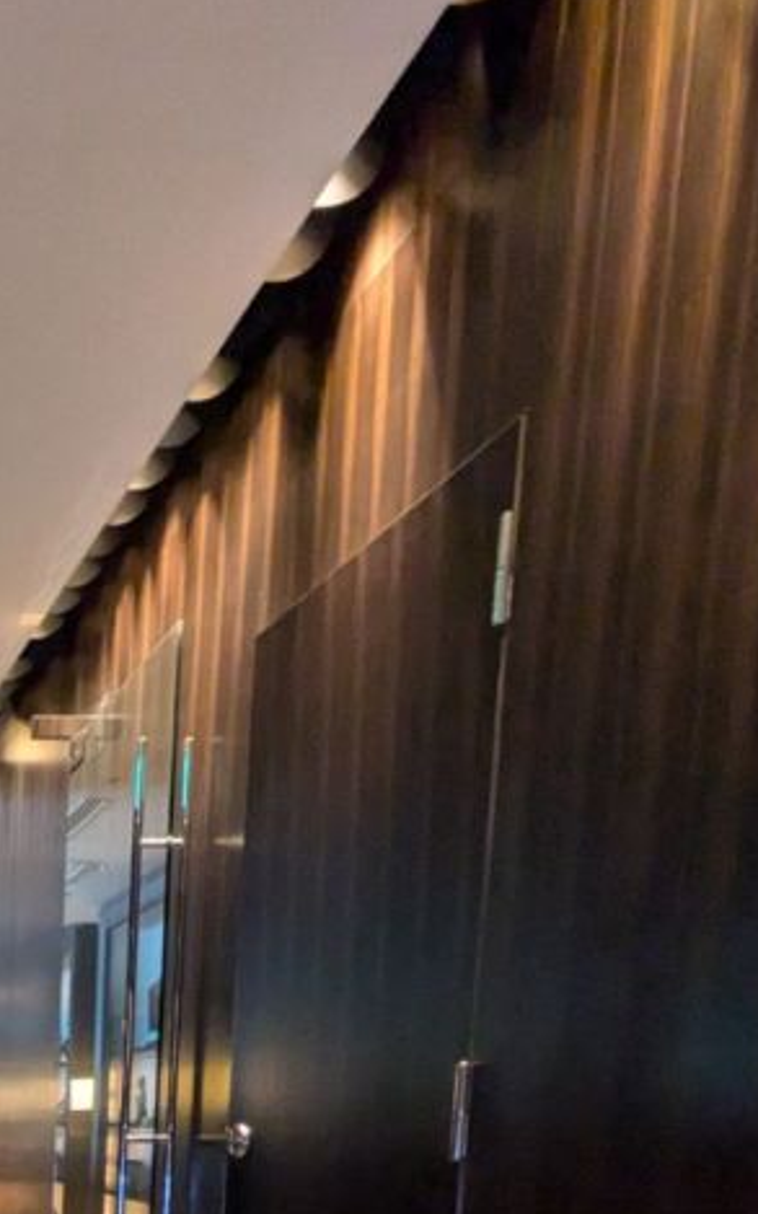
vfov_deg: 42.3
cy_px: 1289
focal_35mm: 38
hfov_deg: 27.6
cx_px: -244
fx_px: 1256
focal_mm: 1.83
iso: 827
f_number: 2.2
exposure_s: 1/24
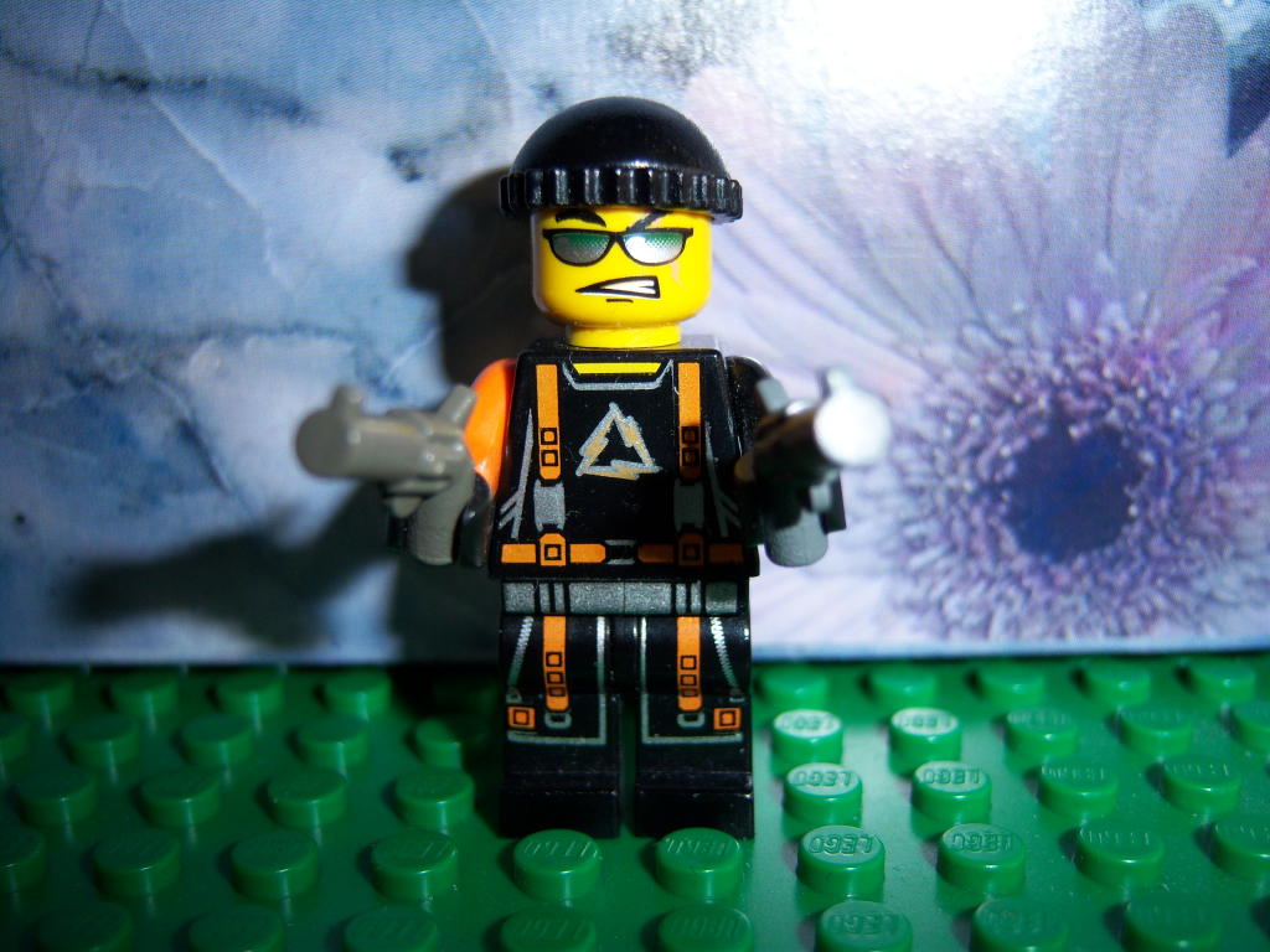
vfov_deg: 39.7
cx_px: 635
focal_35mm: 36
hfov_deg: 51.4
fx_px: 1321
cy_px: 476
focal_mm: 7.5
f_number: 2.8
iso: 80
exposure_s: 1/60
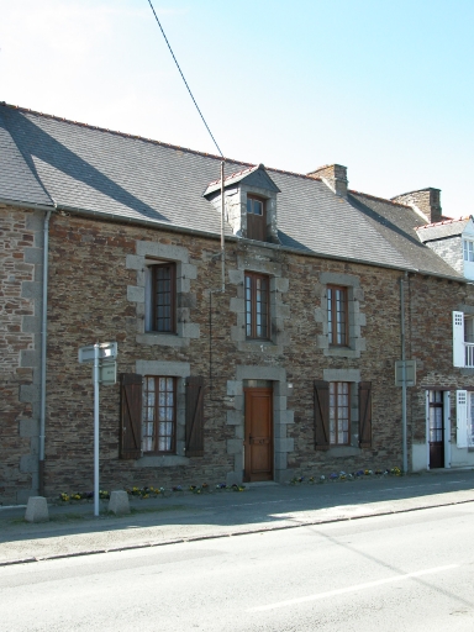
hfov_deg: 31.5
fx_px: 840
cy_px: 316
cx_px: 237
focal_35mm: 46
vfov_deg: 41.2
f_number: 4.7
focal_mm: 11.6
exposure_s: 1/173
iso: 100
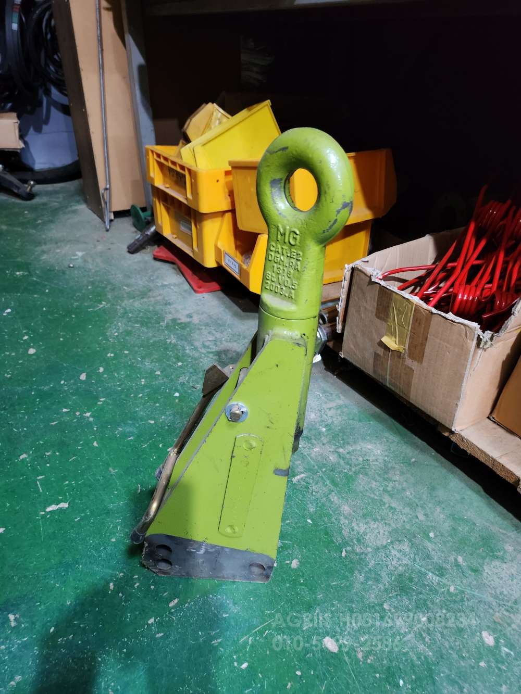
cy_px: 347
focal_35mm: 24
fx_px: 482
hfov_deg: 56.8
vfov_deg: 71.6
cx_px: 260
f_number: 1.8
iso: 640
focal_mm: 5
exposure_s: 1/24
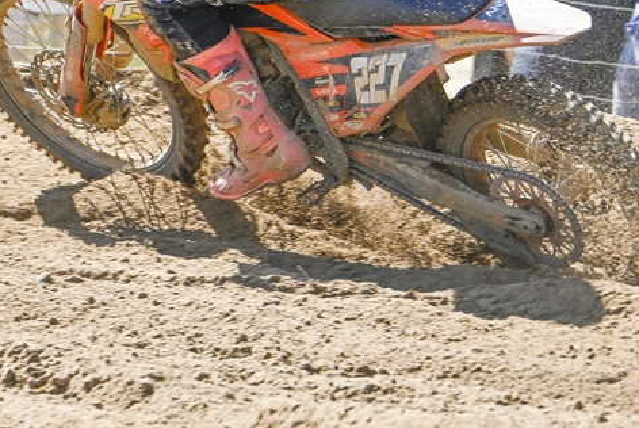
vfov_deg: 2.1
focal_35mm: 661
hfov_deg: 3.1
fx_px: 11747
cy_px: -30
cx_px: 399
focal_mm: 305
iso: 400
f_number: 6.3
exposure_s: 1/1250
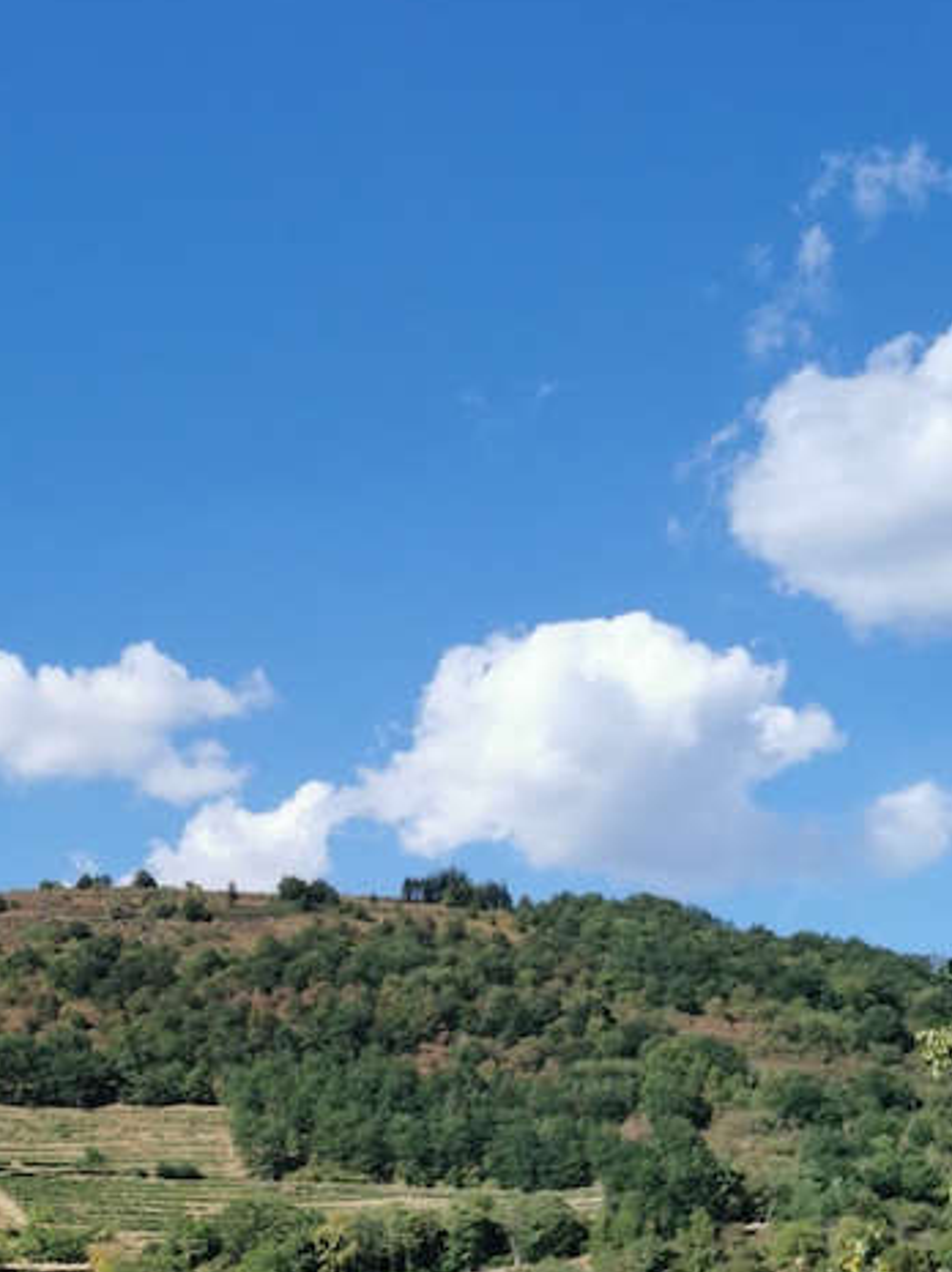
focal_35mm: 62
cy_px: 1375
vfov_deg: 28.5
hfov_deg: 22.5
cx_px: -55
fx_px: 2277
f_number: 1.8
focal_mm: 5.58
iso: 50
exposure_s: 1/2778
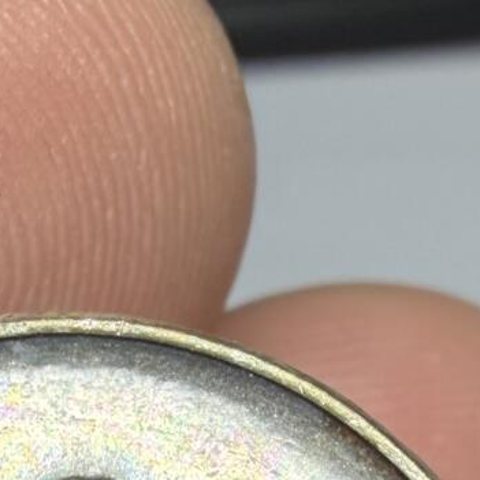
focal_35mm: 118
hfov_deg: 14.6
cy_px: 662
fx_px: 1851
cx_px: 51
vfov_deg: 14.1
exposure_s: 1/121
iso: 50
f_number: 2.2
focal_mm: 2.22
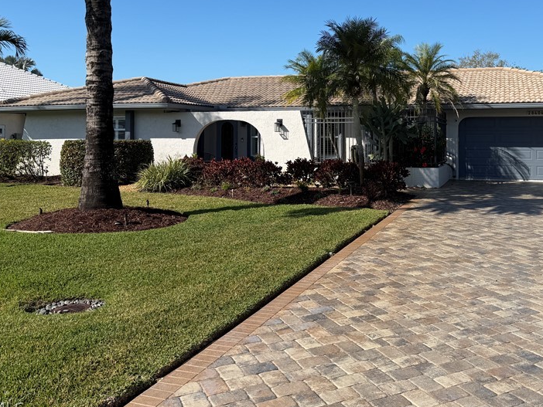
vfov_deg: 40.1
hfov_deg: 51.9
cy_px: 125
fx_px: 549
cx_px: 348
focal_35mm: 35
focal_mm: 6.76
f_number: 1.78
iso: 80
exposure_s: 1/5319
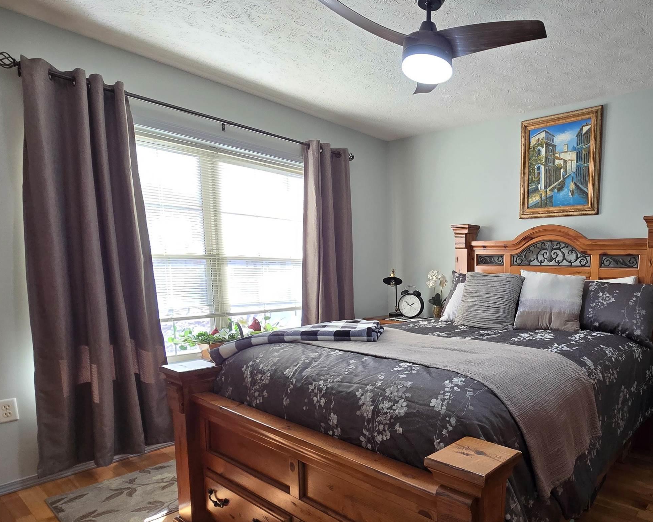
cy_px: 320
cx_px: 484
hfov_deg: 75.0
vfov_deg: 67.2
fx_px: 387
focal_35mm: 20
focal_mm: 2.2
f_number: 2.2
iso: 160
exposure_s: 1/60
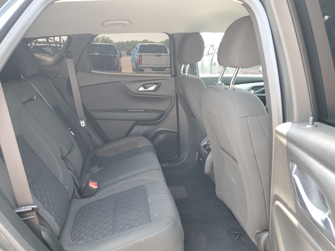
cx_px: 162
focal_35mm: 28
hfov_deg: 63.4
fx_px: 271
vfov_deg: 49.7
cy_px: 131
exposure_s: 1/100
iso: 97
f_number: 1.5
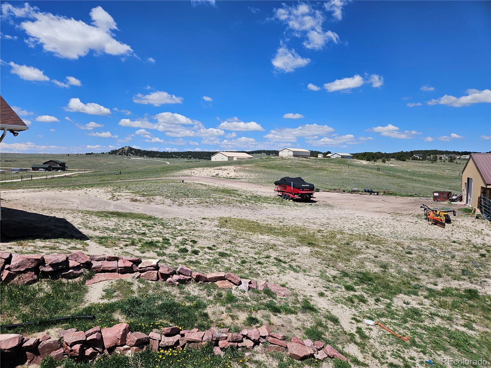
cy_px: 184
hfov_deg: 73.9
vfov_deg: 58.9
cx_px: 246
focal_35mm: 23
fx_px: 326
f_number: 1.8
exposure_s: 1/3409
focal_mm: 5.4
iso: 25
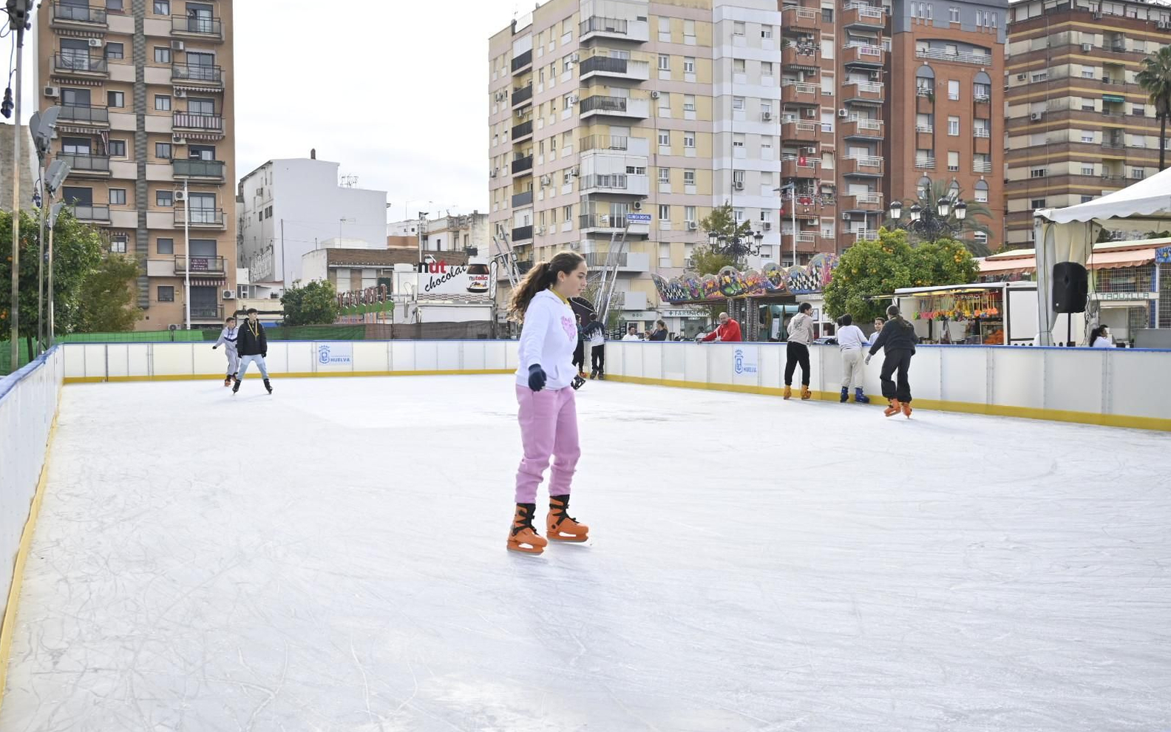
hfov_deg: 54.6
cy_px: 368
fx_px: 1133
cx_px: 583
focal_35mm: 36
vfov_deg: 35.8
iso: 200
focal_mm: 23
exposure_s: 1/800
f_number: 5
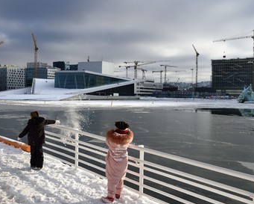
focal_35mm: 37
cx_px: 127
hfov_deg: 49.1
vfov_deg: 40.1
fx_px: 278
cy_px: 104
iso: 200
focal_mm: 32
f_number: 14
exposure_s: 1/250
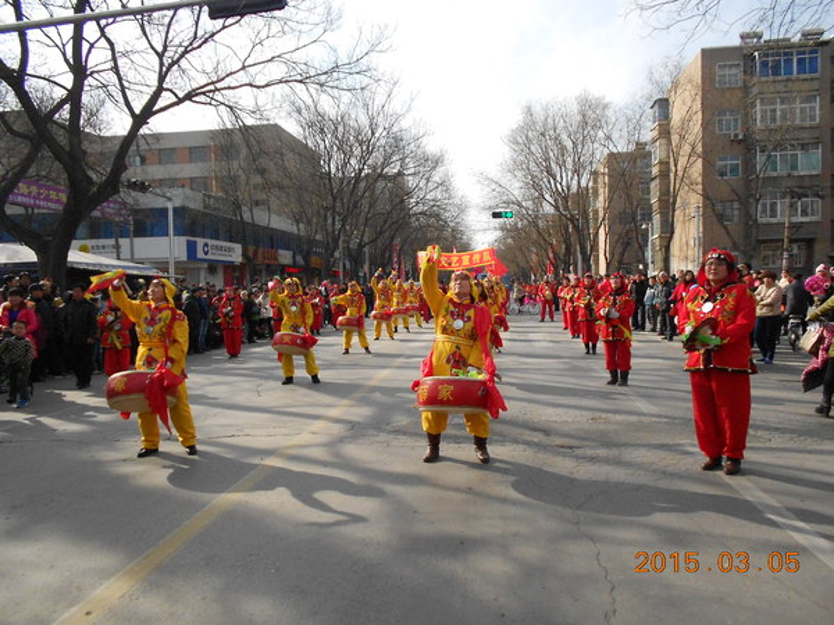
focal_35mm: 26
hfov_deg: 67.3
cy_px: 312
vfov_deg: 53.1
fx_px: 626
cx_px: 417
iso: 400
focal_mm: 4.6
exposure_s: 1/500
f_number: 8
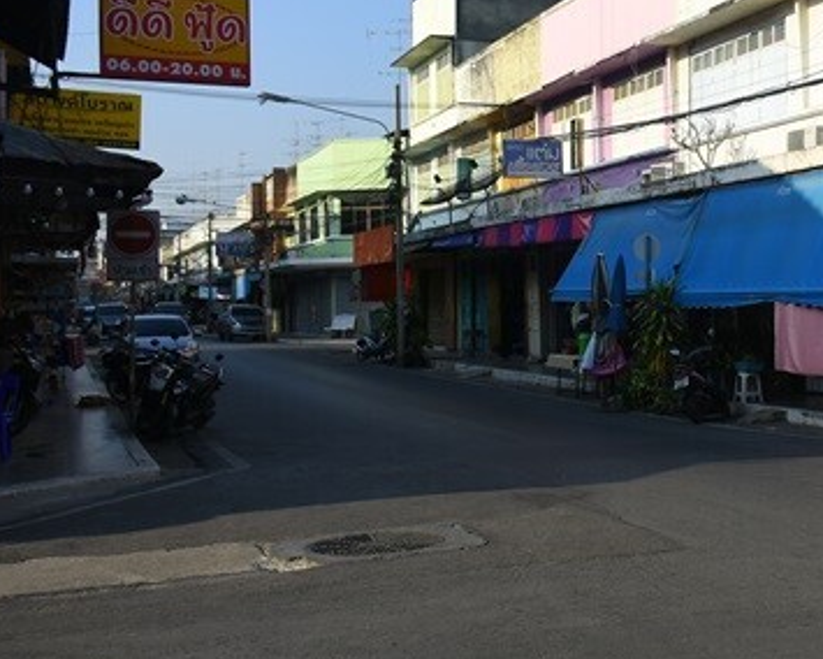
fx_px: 1218
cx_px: 749
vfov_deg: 30.2
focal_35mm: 50
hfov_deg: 35.1
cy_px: 263
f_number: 5.6
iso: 125
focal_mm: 18
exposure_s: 1/640
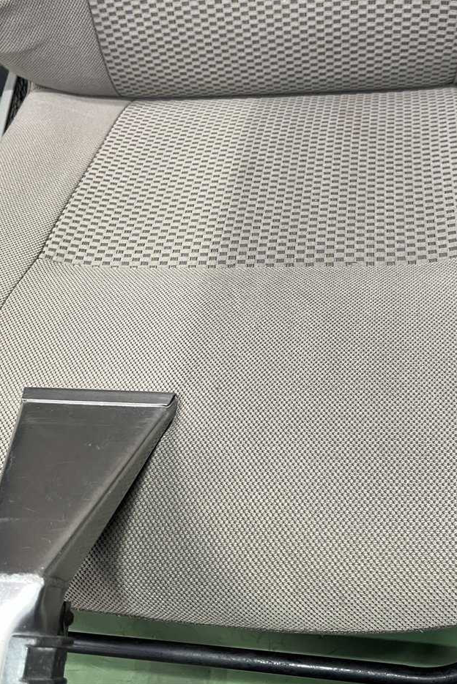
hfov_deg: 35.9
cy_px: 335
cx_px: 256
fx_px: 704
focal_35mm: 37
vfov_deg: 51.9
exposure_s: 1/60
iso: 200
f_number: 1.6
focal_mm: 5.1
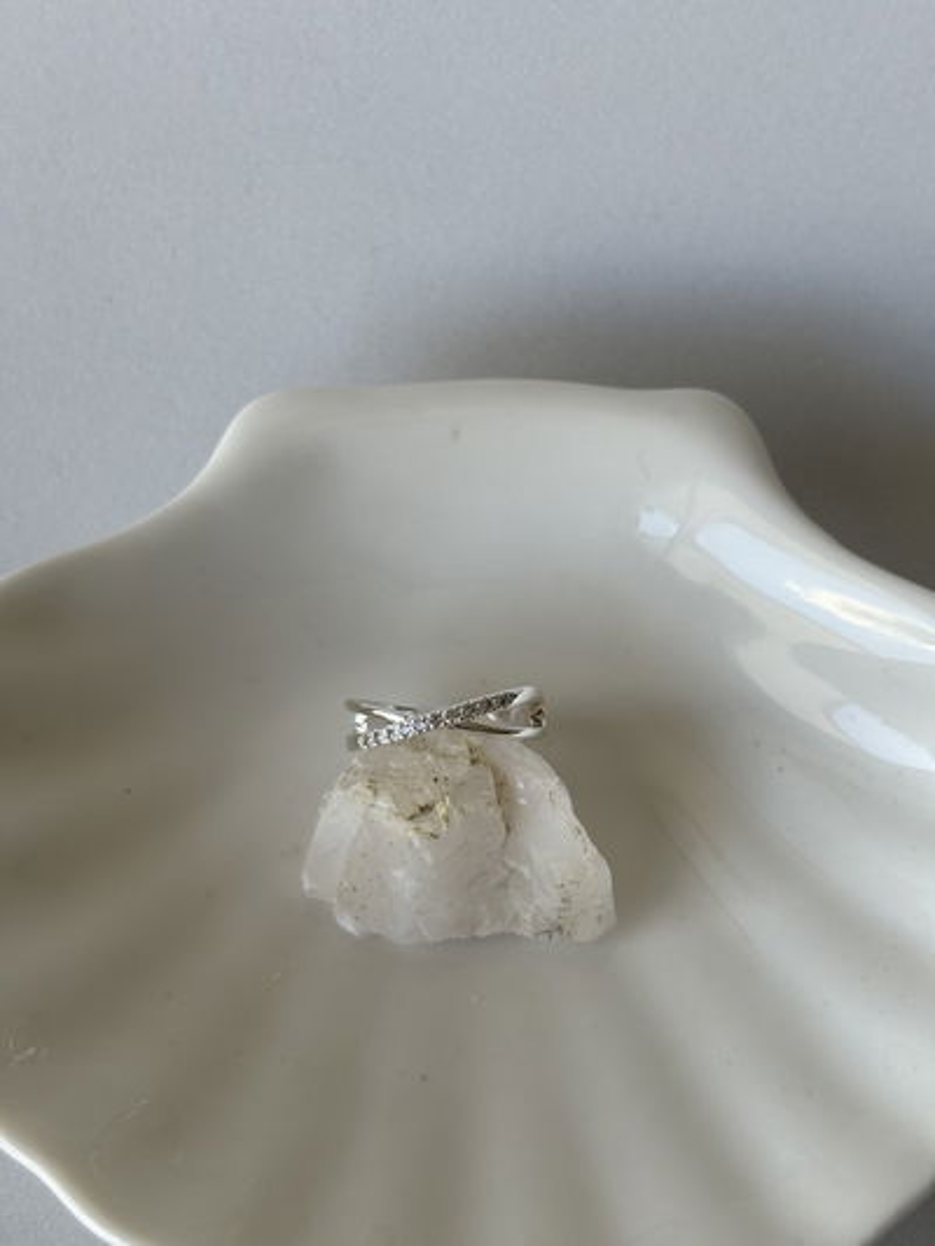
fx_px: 1872
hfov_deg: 28.0
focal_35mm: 52
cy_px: 623
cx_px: 468
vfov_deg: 36.8
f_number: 1.6
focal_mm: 5.96
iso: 32
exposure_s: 1/237
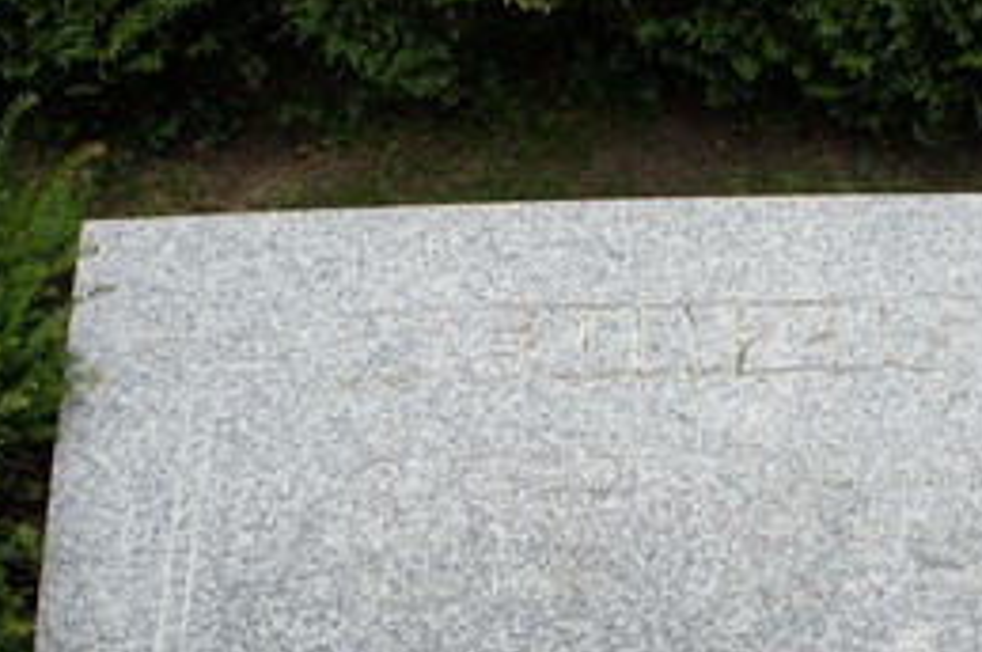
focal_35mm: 48
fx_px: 1308
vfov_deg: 27.5
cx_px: 664
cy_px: 508
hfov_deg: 40.6
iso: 200
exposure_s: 1/250
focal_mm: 18
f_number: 7.1
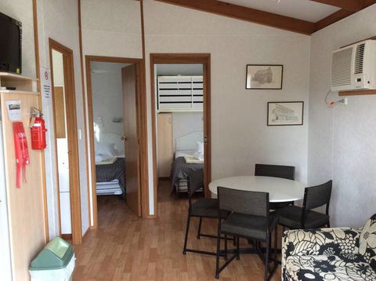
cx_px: 188
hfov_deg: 55.4
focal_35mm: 33
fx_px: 358
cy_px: 140
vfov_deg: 42.8
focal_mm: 3.3
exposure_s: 1/24
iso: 80
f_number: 2.4
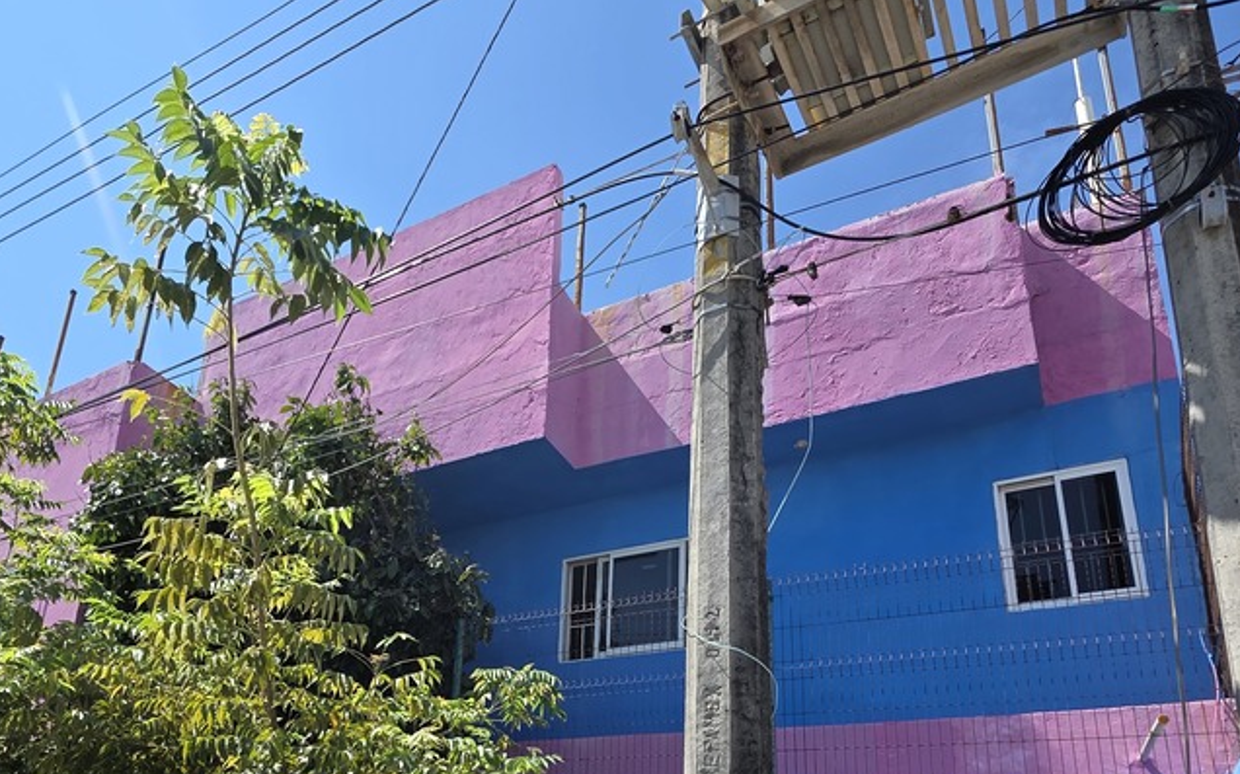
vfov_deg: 44.5
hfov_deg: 69.3
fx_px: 878
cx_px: 462
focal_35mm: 26
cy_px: 651
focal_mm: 2.2
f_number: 1.9
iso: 40
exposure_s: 1/1636
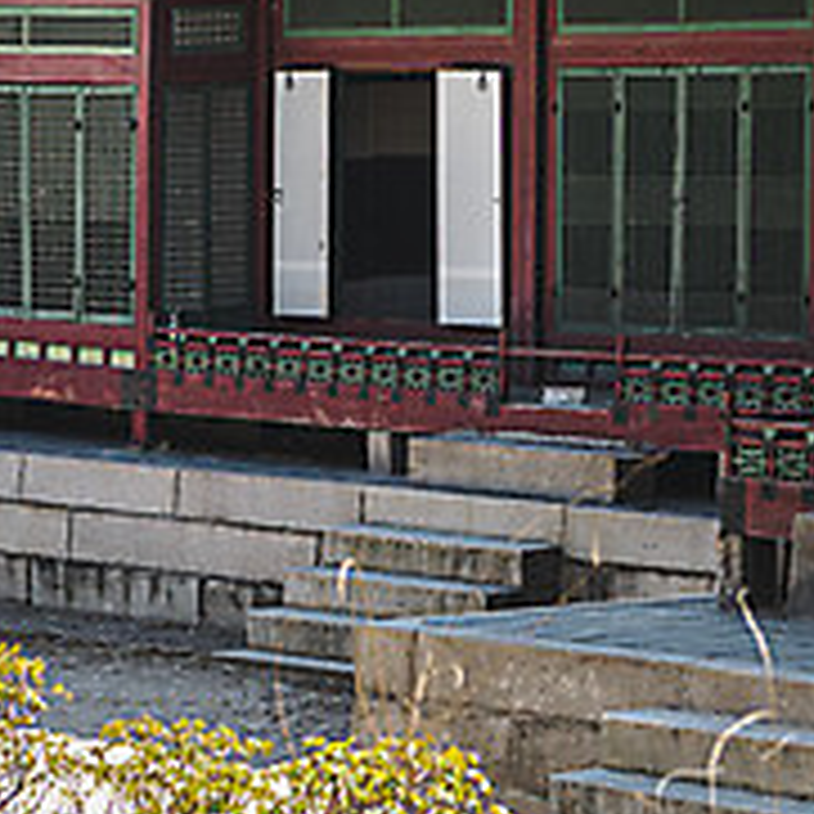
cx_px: 515
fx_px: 5241
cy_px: 117
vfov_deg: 8.9
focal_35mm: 197
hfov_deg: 8.9
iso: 100
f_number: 4
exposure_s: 1/250
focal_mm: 70
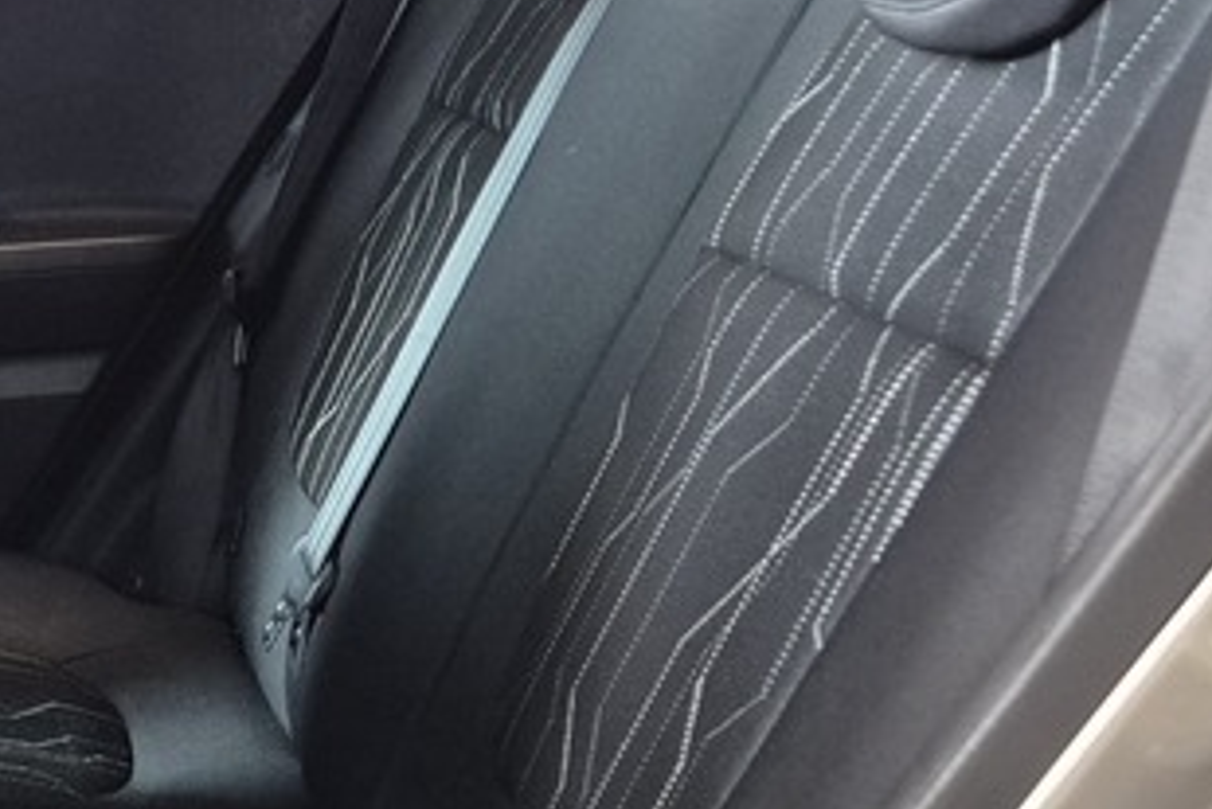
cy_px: 688
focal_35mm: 79
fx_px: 2661
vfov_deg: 17.1
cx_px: -137
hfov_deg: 23.9
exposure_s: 1/100
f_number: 1.8
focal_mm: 5.4
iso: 1000
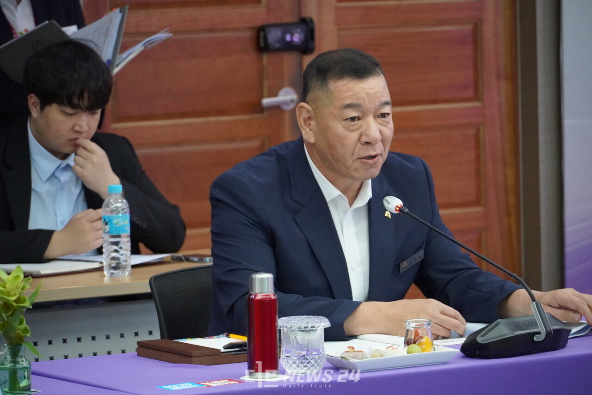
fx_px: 3332
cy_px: 198
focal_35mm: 202
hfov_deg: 10.2
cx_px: 296
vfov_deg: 6.8
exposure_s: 1/250
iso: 6400
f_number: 5.6
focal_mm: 135
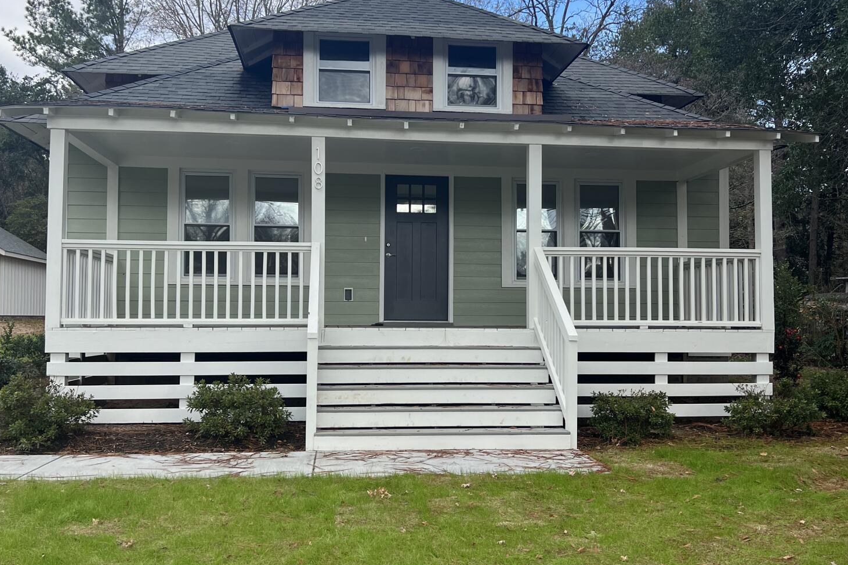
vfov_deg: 35.9
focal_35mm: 37
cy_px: 271
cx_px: 431
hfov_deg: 51.9
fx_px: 871
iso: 50
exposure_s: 1/1645
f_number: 1.5
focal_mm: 5.7
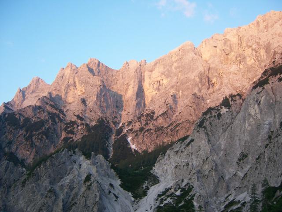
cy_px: 106
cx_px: 141
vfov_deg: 39.7
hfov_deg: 51.3
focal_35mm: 36
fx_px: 293
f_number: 2.8
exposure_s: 1/80
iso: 80
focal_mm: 6
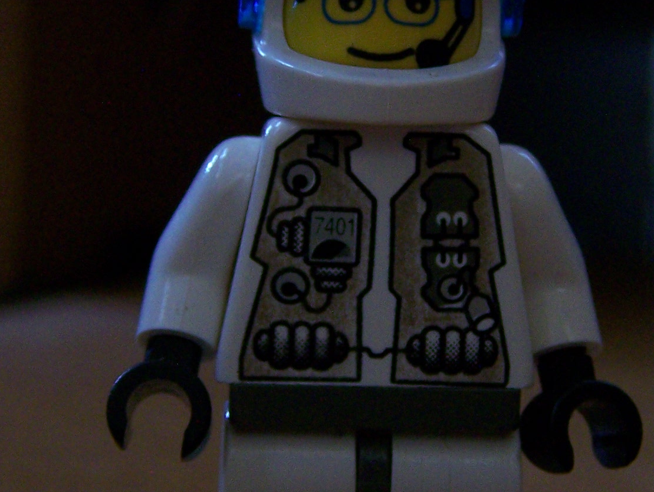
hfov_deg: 20.2
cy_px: 192
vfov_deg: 15.3
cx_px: 372
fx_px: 1834
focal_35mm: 97
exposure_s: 1/8
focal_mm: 6.3
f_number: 2.8
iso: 160
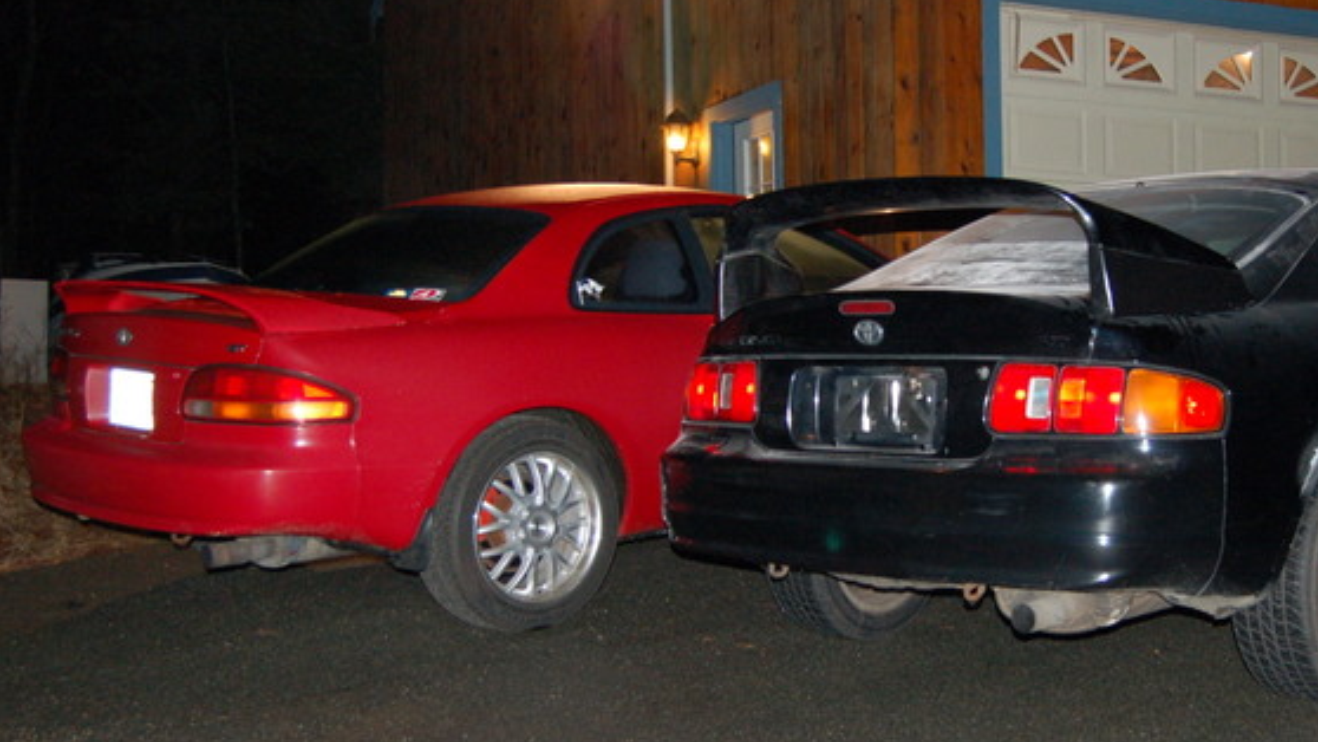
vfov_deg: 23.1
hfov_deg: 39.6
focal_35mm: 52
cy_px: 444
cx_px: 864
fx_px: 1809
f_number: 3.8
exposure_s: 1/60
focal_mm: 23
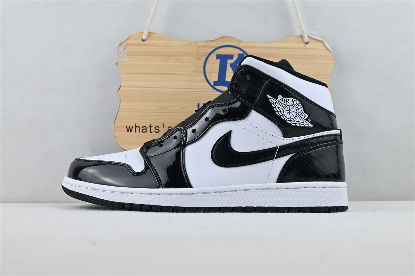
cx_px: 208
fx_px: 475
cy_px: 138
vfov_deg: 32.4
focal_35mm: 41
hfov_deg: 47.2
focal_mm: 27.5
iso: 100
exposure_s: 1/100
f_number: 4.5
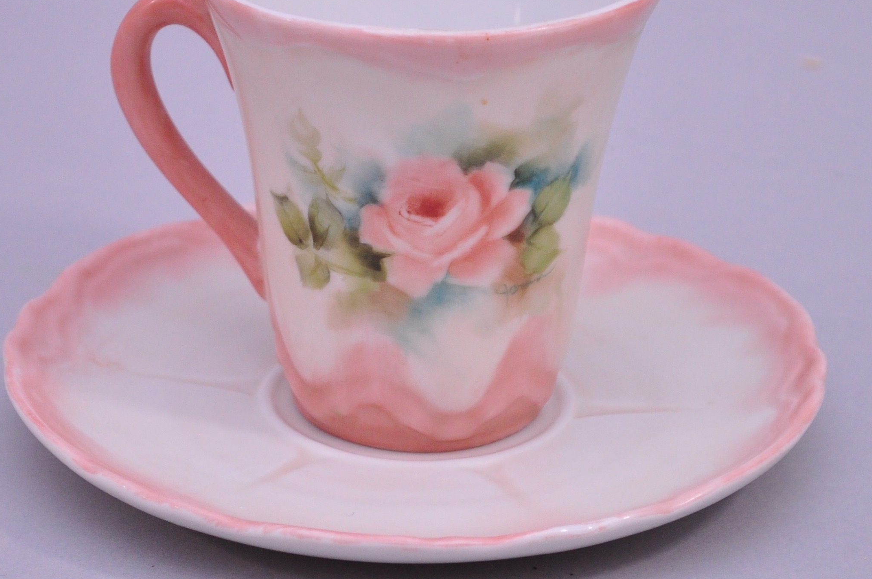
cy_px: 142
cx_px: 423
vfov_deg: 7.9
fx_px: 4211
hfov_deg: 11.8
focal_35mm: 174
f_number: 5.6
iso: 640
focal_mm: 55
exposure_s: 1/125
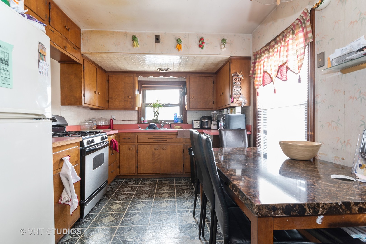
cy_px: 122
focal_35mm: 18
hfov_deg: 90.0
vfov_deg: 67.4
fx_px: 183
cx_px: 183
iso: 200
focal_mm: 12
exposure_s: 1.3
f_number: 8
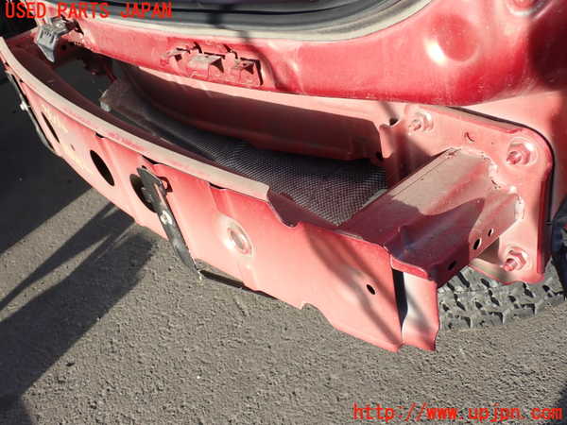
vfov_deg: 39.7
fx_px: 590
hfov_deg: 51.4
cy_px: 212
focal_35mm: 36
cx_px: 284
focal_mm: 6.37
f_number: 3.5
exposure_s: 1/160
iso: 100
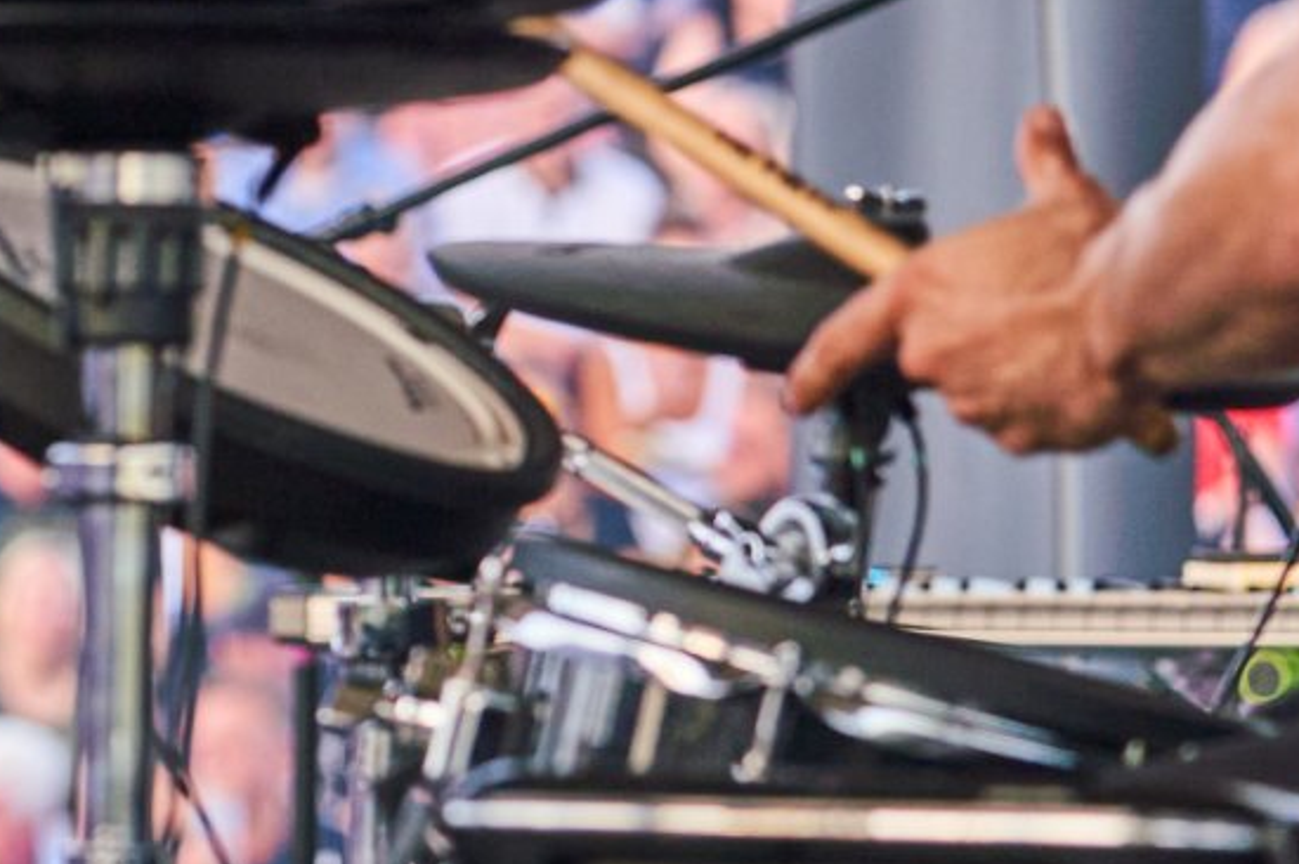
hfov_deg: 4.3
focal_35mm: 475
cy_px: -394
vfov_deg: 2.9
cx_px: -1169
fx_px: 17129
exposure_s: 1/320
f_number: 4
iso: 160
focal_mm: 102
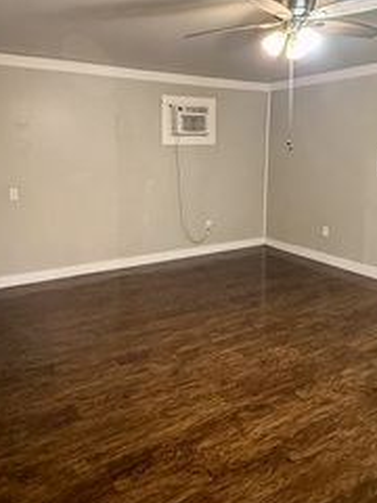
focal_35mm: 28
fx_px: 407
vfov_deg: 62.7
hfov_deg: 49.7
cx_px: 184
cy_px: 193
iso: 400
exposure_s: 1/60
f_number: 2.2
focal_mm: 2.22
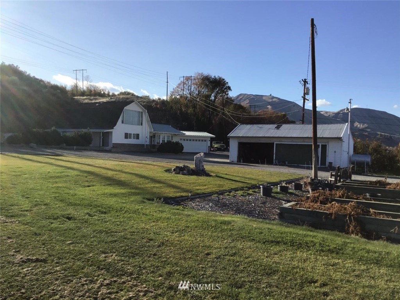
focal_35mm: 31
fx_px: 358
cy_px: 150
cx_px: 200
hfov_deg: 58.4
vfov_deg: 45.4
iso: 25
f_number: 2.4
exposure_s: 1/1538
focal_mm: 3.3
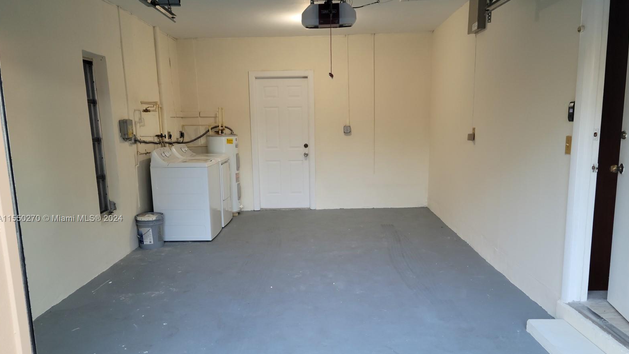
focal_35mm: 31
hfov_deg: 62.6
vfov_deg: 37.6
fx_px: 517
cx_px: 314
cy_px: 219
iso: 160
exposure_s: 1/59
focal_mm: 5.9
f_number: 2
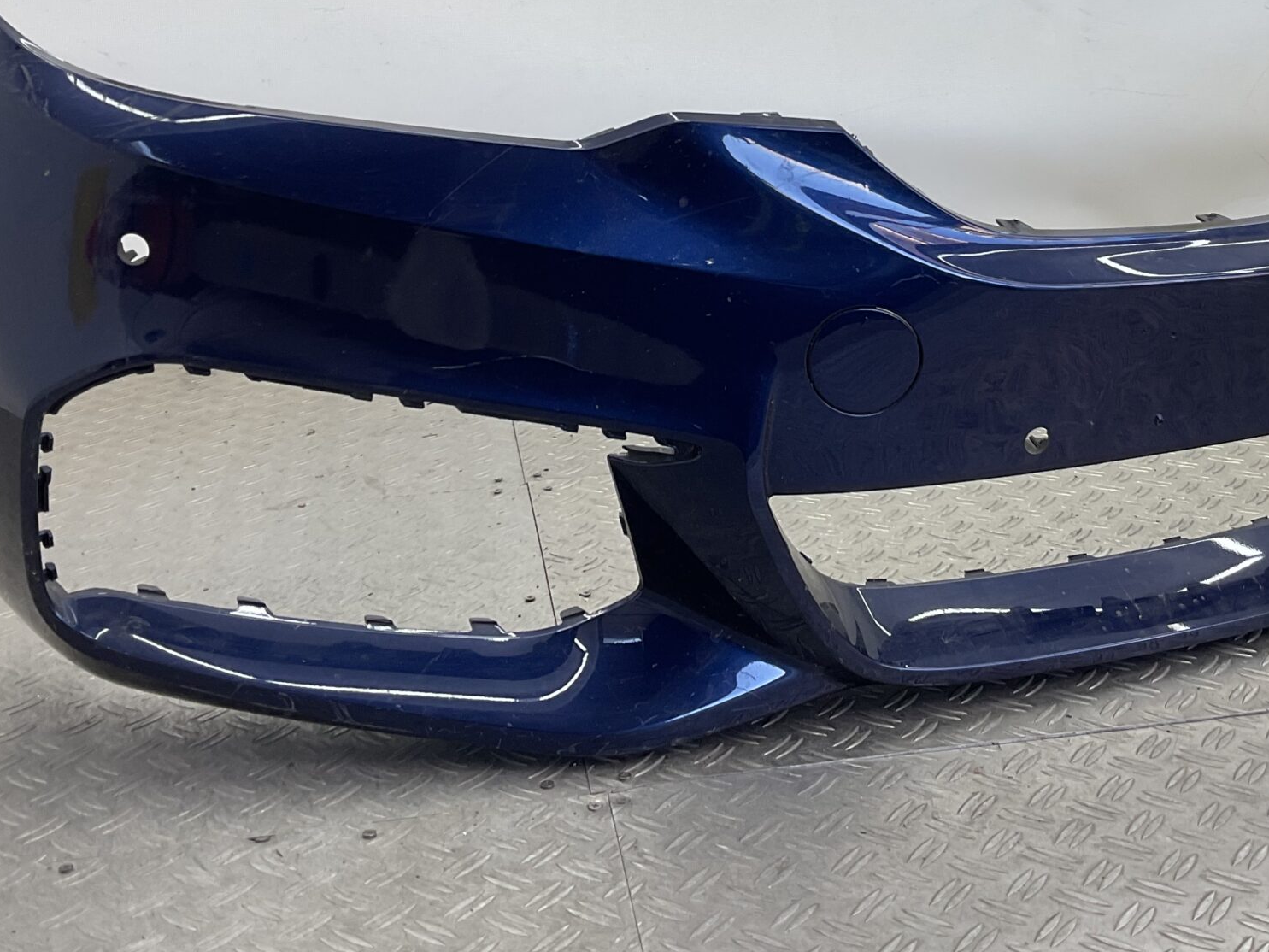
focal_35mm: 50
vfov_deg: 28.4
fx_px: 1833
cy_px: 173
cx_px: 760
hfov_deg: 38.0
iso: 20
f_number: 1.8
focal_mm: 3
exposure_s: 1/120
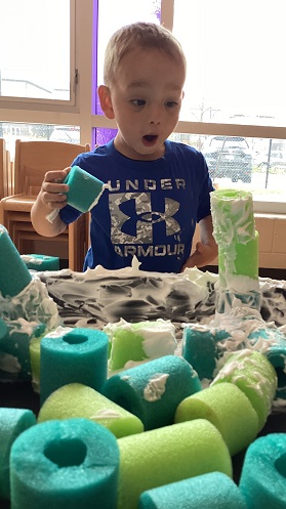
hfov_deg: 34.4
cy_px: 254
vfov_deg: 58.0
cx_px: 185
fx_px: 459
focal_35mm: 34
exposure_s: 1/50
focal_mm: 3.3
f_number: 2.4
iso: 125
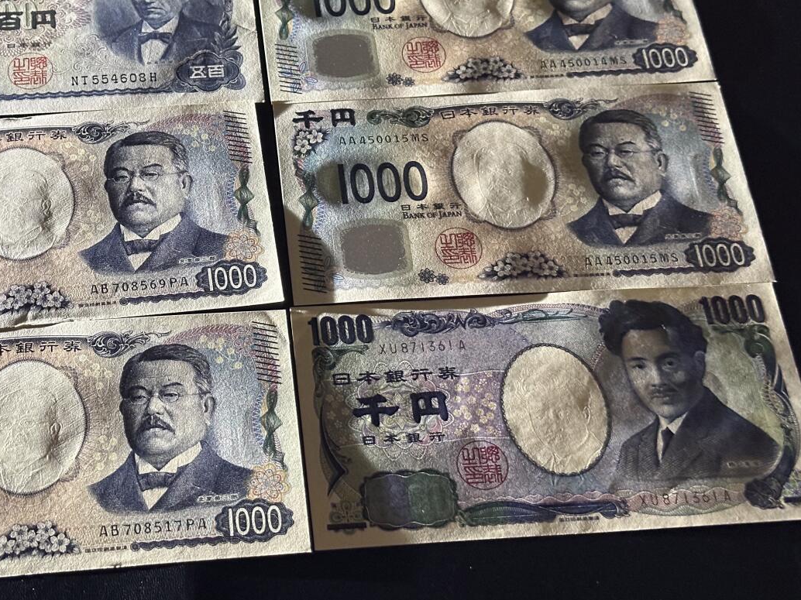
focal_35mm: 65
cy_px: 219
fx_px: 1504
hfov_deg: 29.7
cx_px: 277
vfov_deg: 22.5
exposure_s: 1/33
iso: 500
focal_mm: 6.86
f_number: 1.78
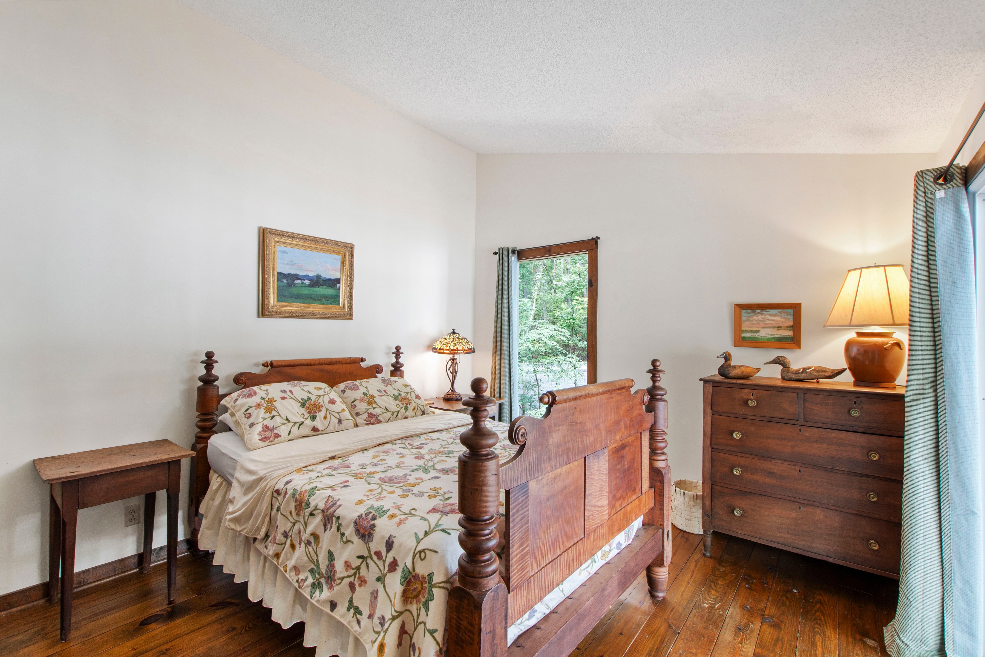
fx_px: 410
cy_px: 328
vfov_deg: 77.3
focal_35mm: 15
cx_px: 492
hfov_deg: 100.4
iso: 100
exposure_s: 1/1.25
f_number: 8
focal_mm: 10
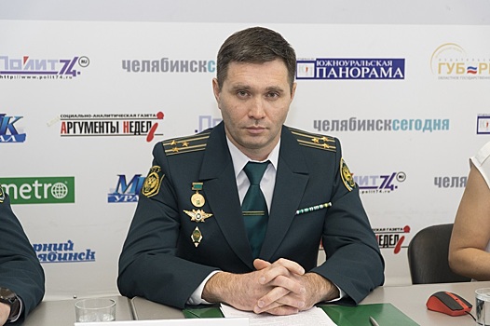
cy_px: 163
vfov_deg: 20.6
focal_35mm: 66
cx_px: 245
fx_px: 898
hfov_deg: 30.5
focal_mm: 44
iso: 800
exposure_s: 1/200
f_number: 4
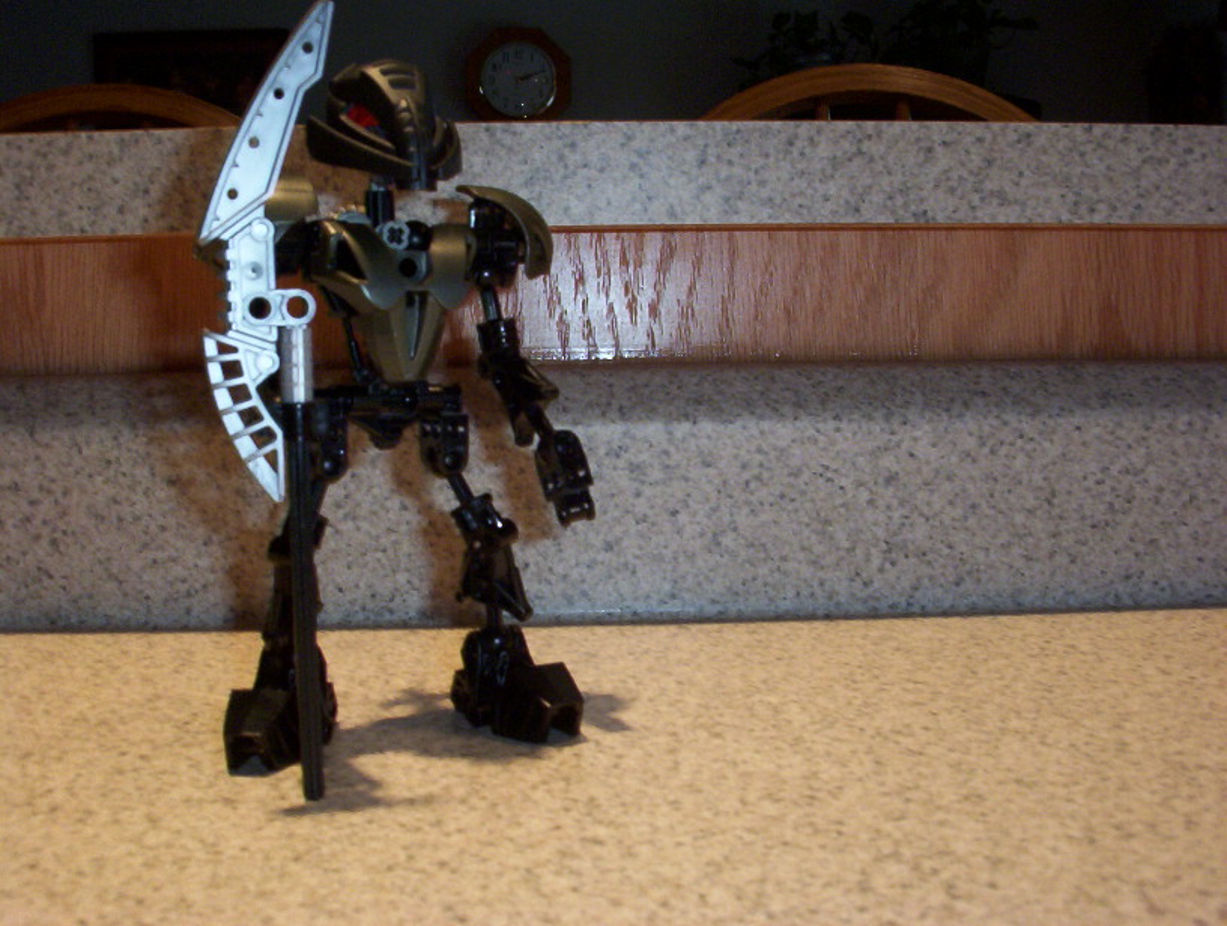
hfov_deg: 47.8
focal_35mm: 39
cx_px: 614
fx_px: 1386
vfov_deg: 37.0
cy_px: 463
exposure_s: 1/30
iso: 140
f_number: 4.5
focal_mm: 6
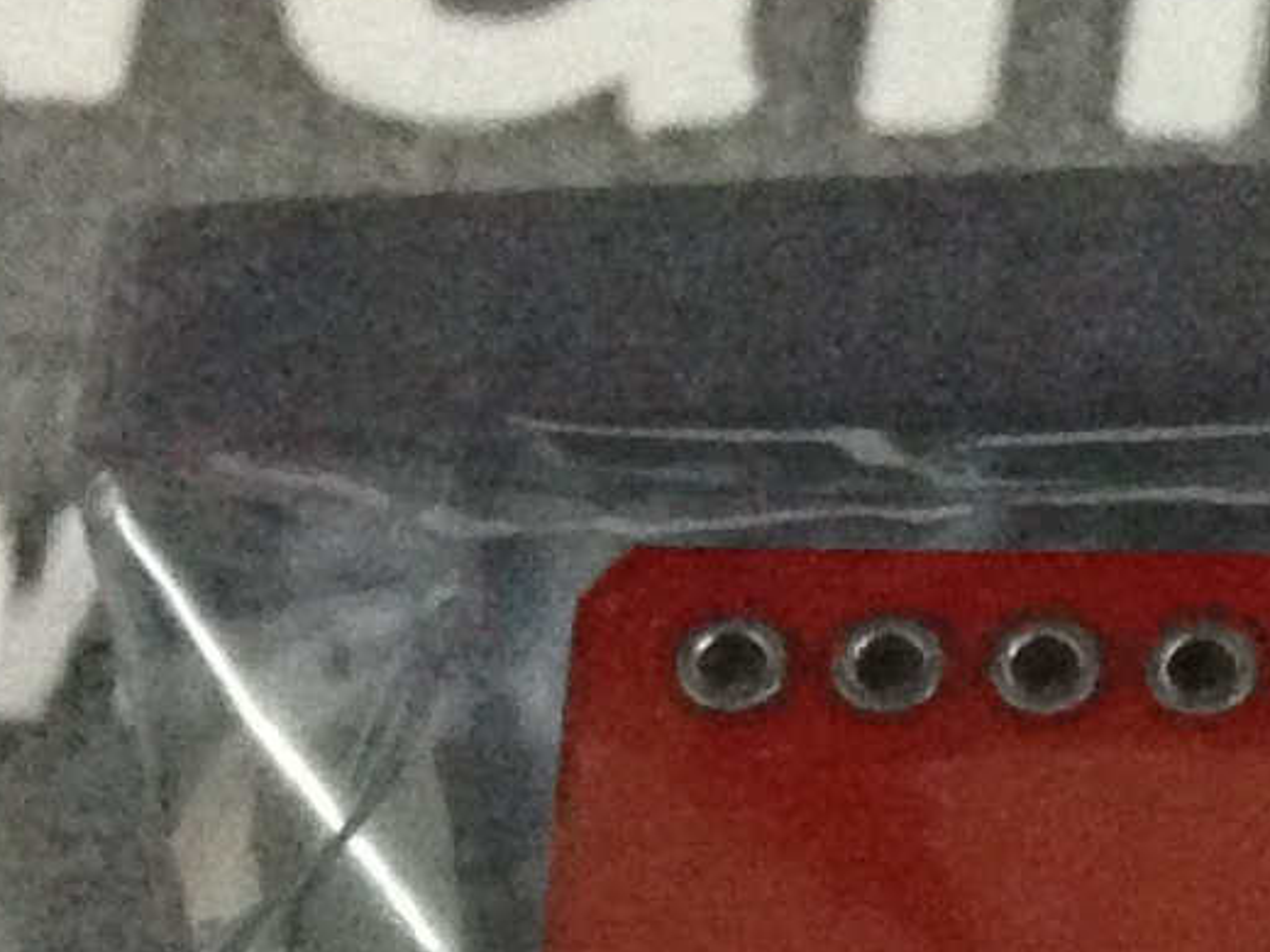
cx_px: 2252
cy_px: 1819
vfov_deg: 7.0
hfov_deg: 9.1
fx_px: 7594
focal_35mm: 207
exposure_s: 1/20
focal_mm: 4.12
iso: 250
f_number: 2.4
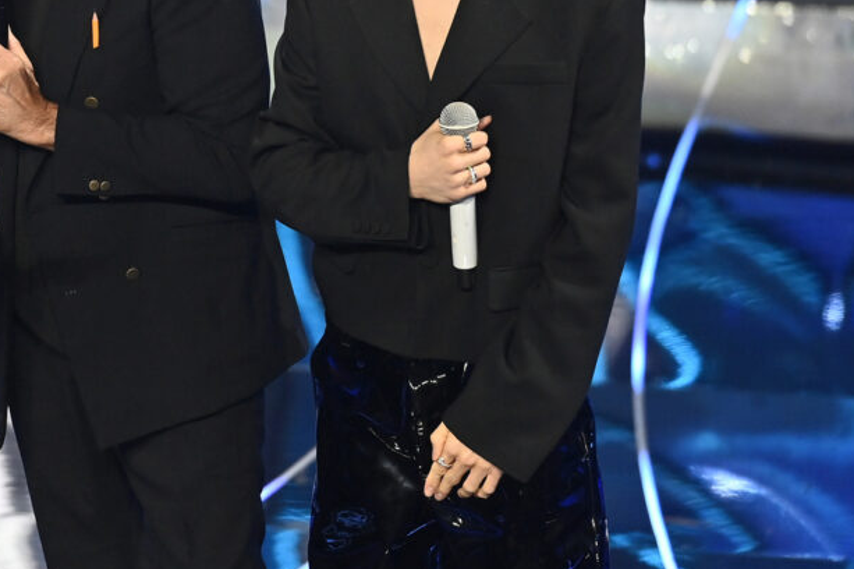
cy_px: 105
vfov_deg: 2.7
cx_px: 149
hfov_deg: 4.1
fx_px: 11878
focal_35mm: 501
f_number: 3.5
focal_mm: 300
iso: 4000
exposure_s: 1/400
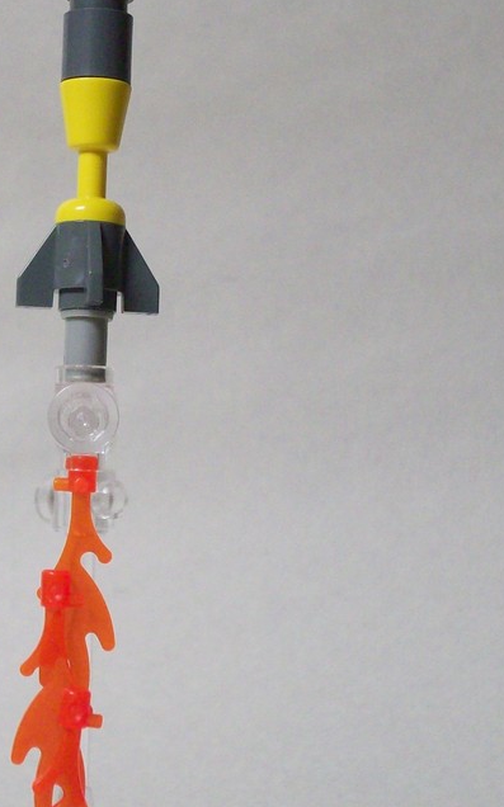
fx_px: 2816
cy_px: 343
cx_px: 74
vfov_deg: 16.3
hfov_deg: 10.2
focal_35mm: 128
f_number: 3.8
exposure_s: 1/16.4
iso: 160
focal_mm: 10.7
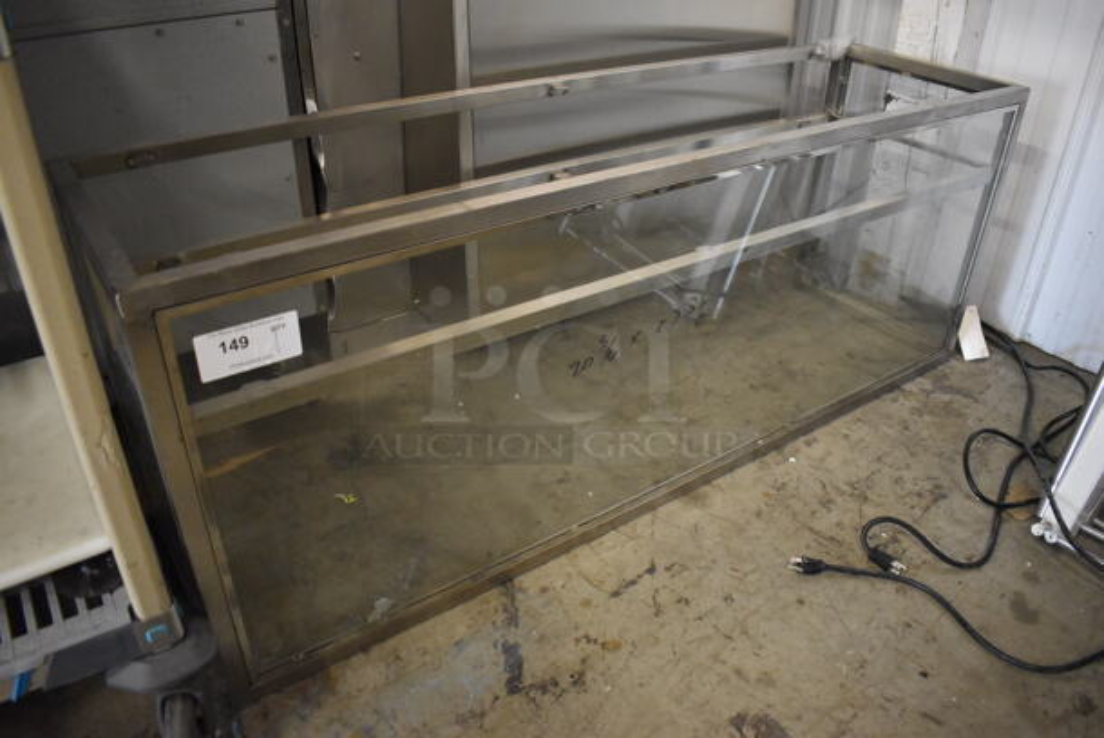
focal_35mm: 27
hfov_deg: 67.3
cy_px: 369
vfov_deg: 48.0
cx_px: 552
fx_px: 829
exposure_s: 1/125
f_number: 3.5
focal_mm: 18
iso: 4000
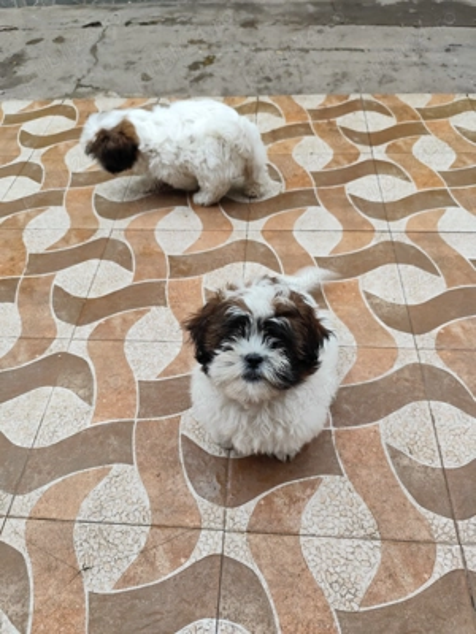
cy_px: 317
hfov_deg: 58.9
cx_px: 238
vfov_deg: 73.9
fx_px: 422
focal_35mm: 23
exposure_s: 1/104
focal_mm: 6.19
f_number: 1.65
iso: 50
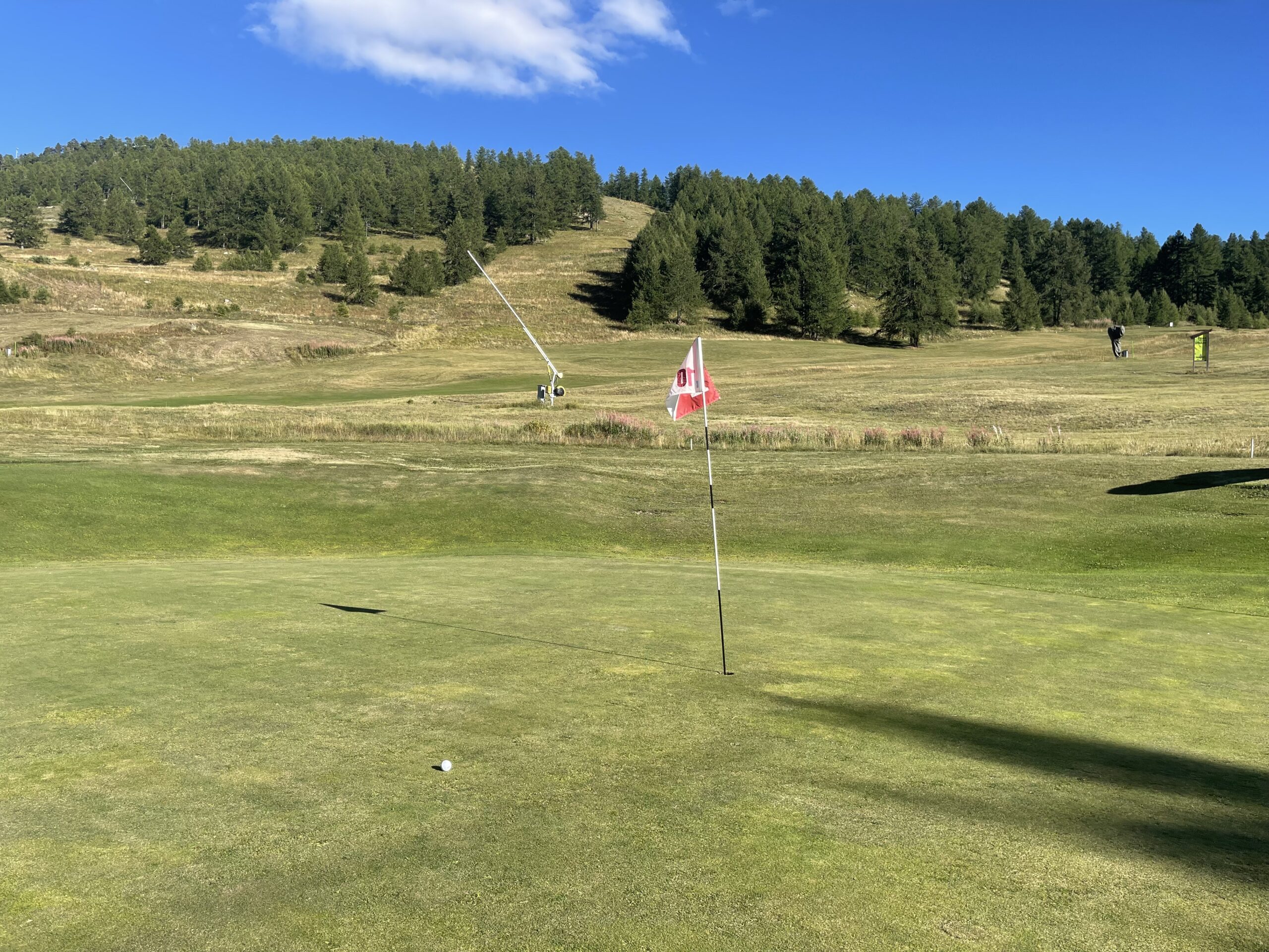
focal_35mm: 26
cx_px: 634
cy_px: 476
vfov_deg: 53.1
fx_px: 953
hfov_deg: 67.3
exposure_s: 1/2049
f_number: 1.6
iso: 32
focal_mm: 5.1
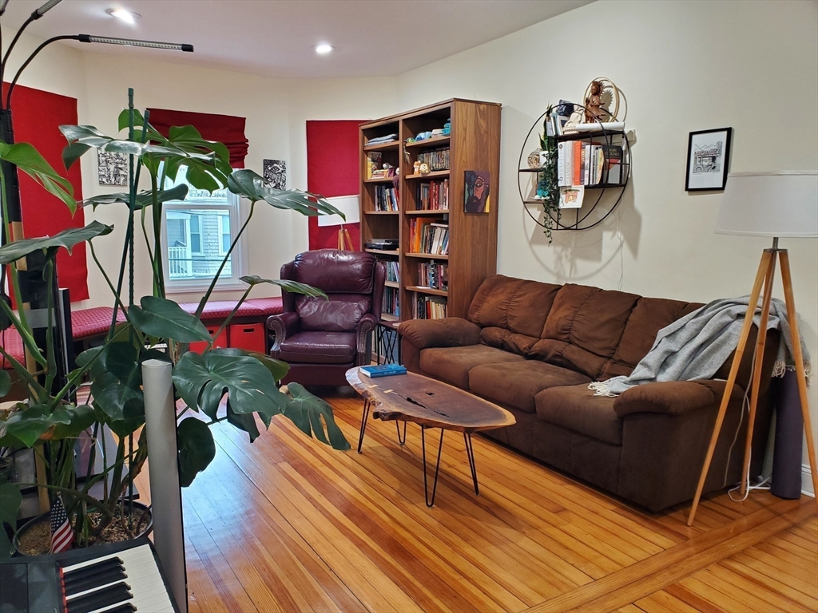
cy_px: 306
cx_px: 409
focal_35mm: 26
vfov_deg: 53.1
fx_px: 614
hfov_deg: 67.3
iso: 250
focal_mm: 4.3
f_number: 2.4
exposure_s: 1/40
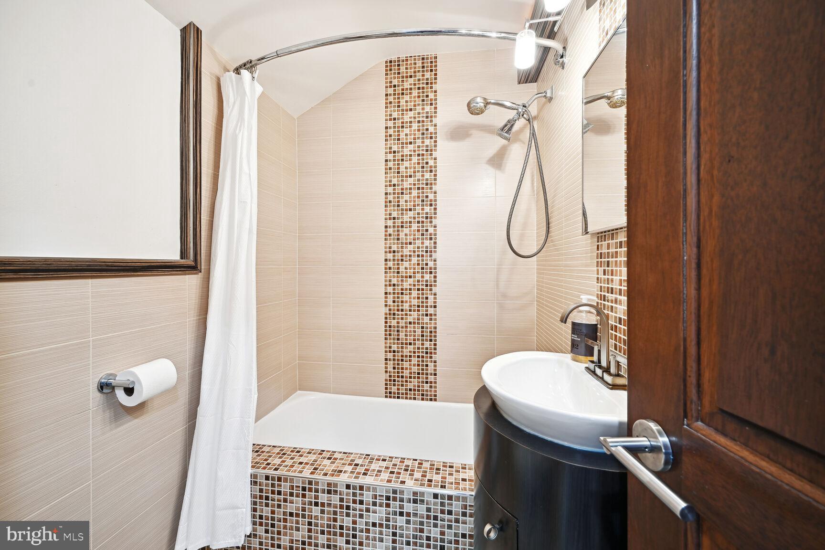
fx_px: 321
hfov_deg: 104.3
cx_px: 412
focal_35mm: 14
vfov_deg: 81.2
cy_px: 275
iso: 200
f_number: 9
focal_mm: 14
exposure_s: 1/4
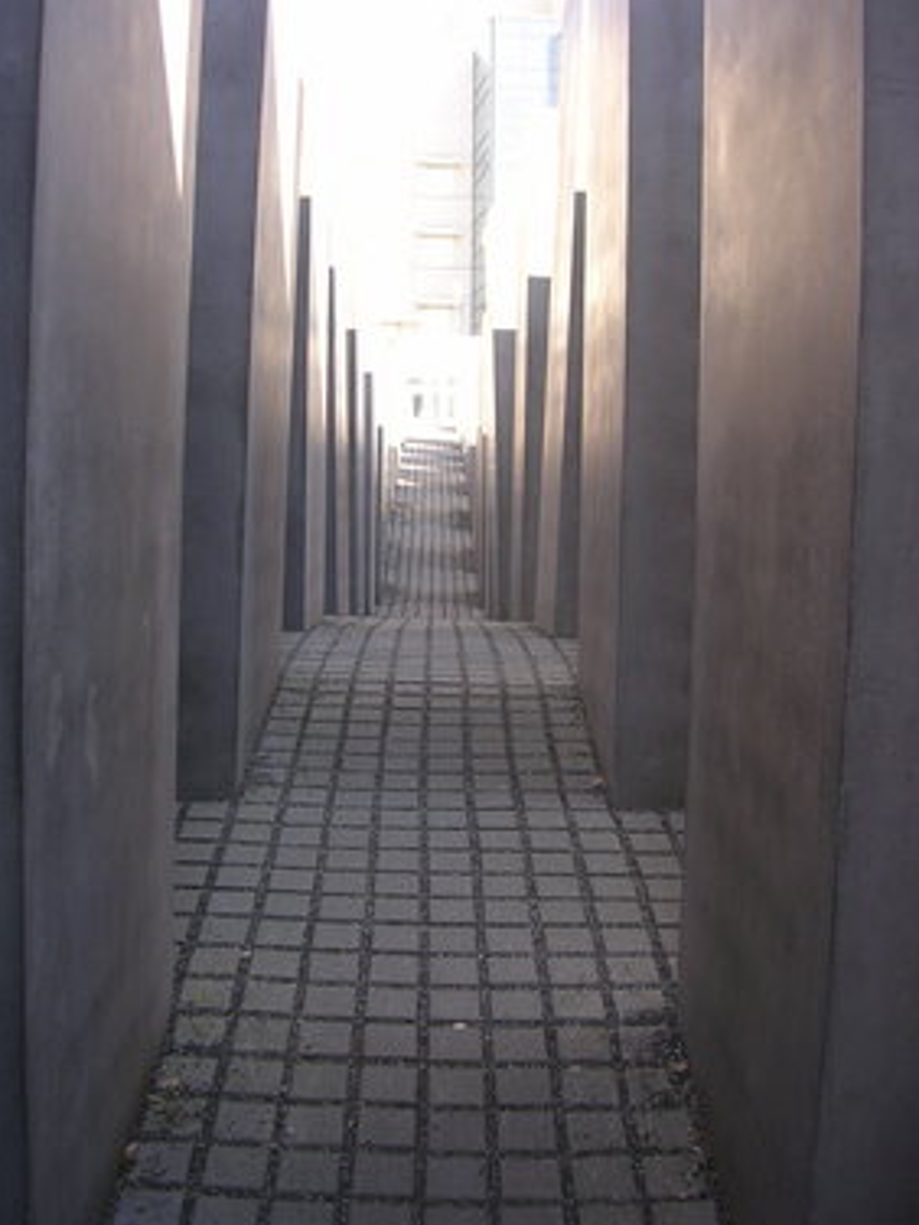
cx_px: 455
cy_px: 603
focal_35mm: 39
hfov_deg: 36.8
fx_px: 1381
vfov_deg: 47.9
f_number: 2.8
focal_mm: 5.8
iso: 50
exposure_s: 1/130
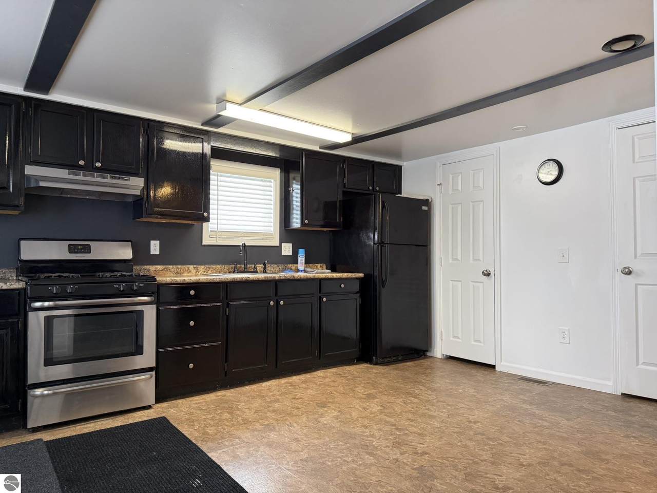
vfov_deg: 56.8
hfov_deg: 71.6
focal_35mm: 24
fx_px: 456
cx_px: 328
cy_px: 246
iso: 200
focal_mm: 6.76
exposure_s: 1/120
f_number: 1.78
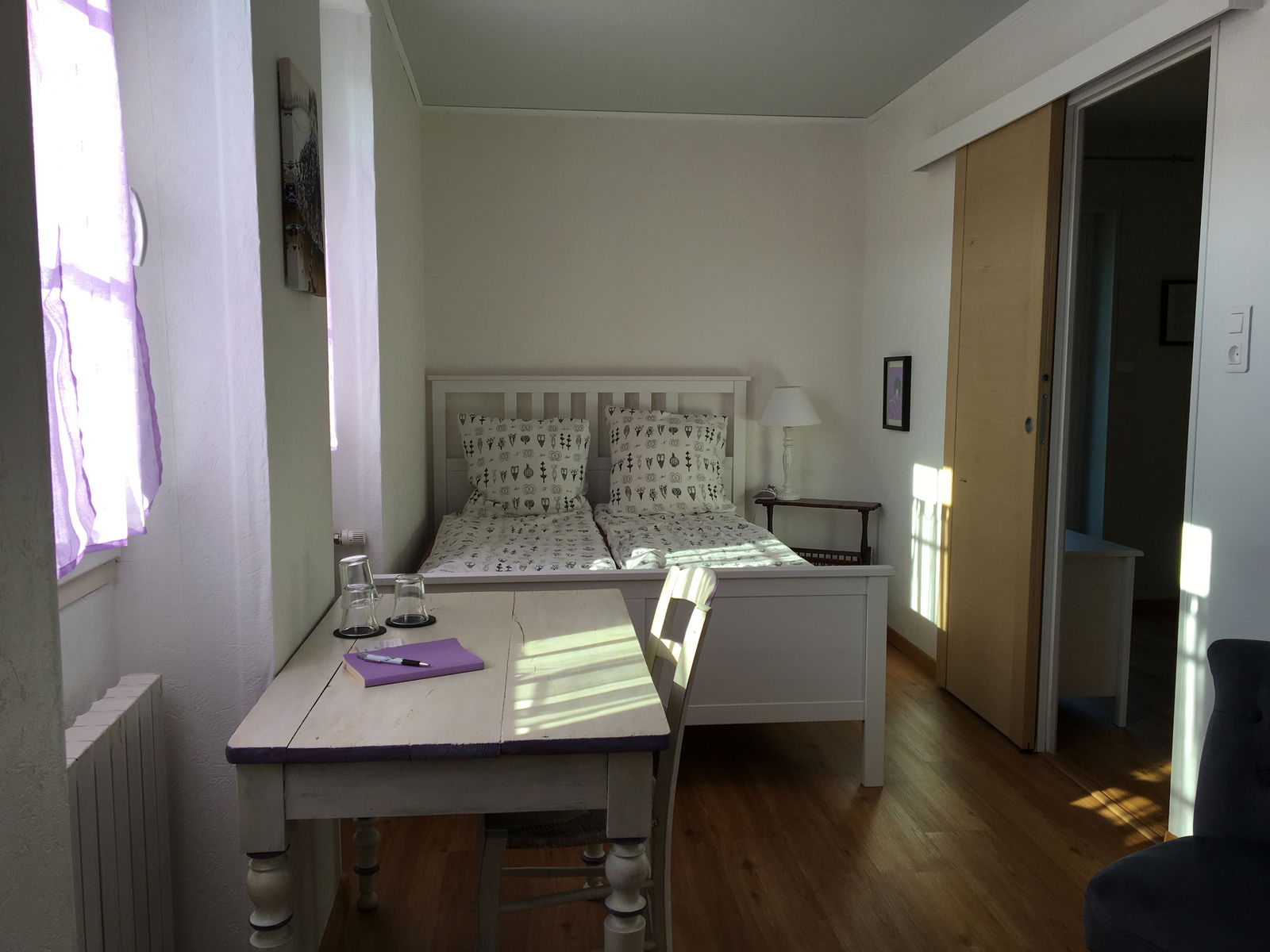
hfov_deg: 61.7
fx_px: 1064
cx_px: 635
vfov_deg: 48.2
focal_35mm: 29
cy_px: 476
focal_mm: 4.15
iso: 25
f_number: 2.2
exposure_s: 1/204
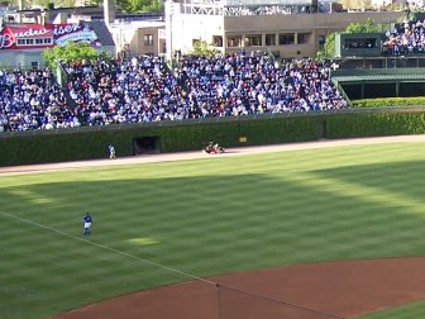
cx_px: 531
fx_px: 1277
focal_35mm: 104
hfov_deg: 17.8
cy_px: 211
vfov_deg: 14.2
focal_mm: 6.3
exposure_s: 1/200
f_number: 2.8
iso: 80
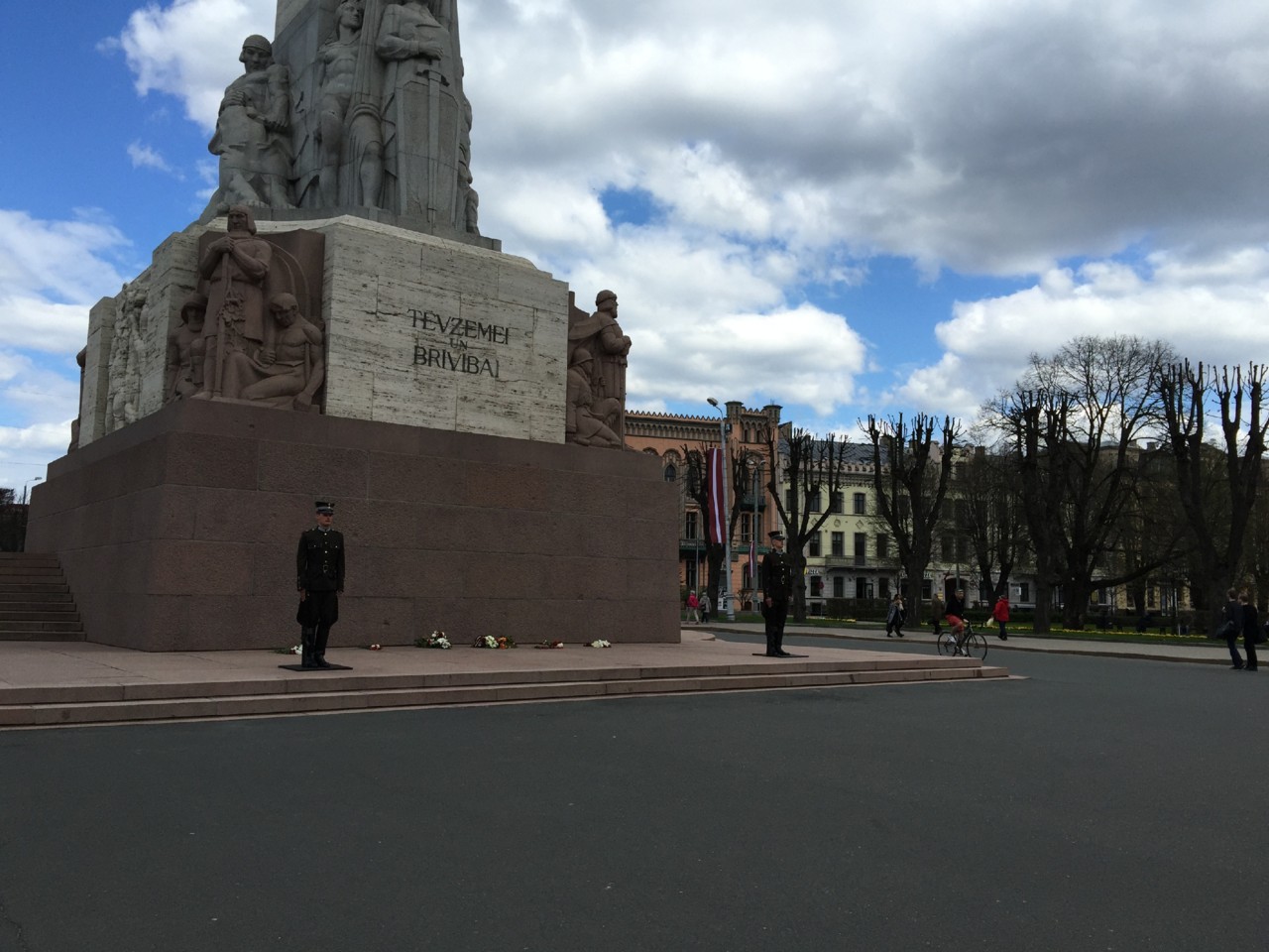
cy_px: 476
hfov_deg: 61.7
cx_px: 634
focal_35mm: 29
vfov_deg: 48.2
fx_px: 1063
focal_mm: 4.15
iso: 32
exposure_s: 1/1980
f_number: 2.2
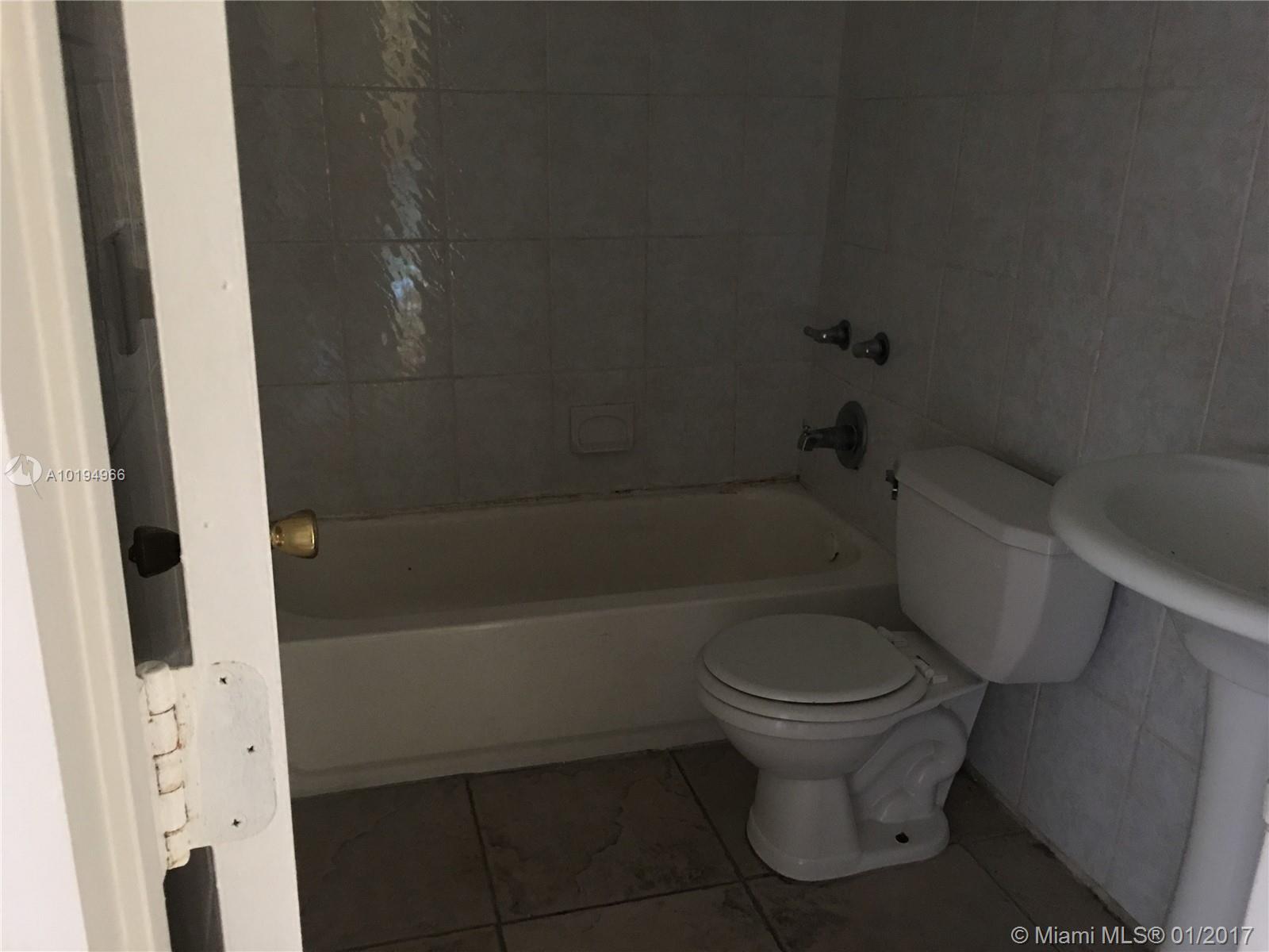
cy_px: 476
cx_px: 634
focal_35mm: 29
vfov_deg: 48.2
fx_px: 1063
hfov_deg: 61.7
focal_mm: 4.15
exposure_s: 1/4
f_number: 2.2
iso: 100
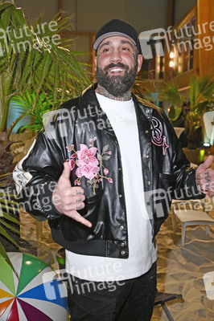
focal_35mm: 40
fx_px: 357
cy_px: 160
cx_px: 107
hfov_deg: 33.3
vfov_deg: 48.5
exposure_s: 1/160
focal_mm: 40
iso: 800
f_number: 4.5
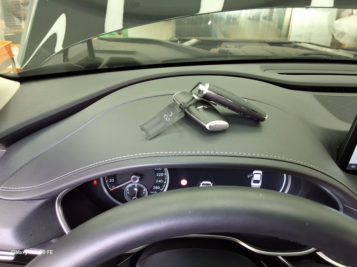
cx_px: 178
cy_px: 134
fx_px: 289
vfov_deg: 49.7
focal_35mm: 28
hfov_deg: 63.4
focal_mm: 2.91
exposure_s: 1/40
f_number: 1.9
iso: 200
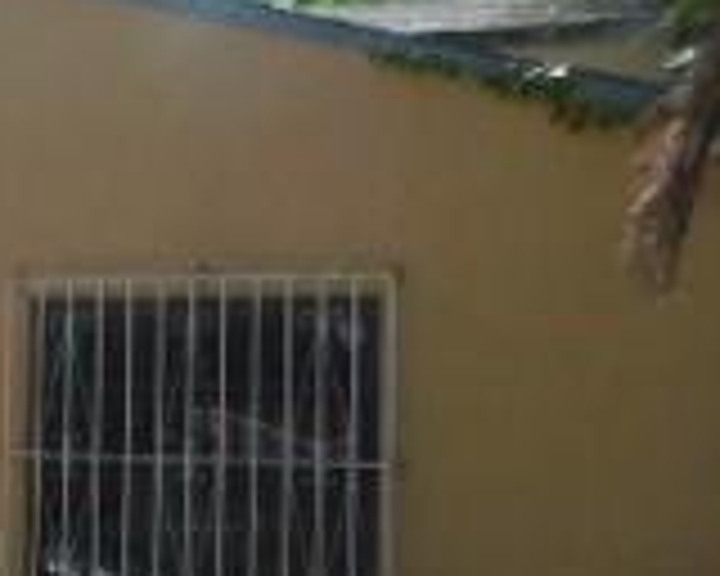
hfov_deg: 17.6
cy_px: 387
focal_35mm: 90
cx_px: -531
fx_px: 1918
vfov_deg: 17.0
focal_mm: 4
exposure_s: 1/1250
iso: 125
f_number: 3
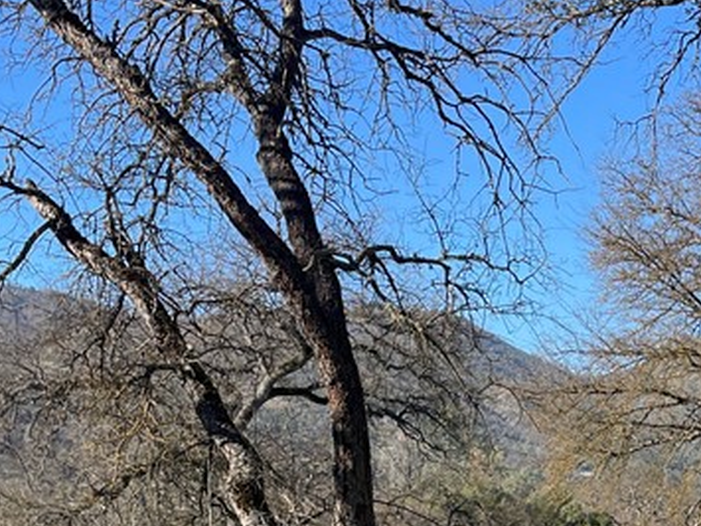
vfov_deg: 18.2
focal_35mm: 75
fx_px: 1518
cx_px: 746
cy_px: 694
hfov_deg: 24.5
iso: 32
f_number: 1.6
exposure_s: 1/1208
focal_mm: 4.2
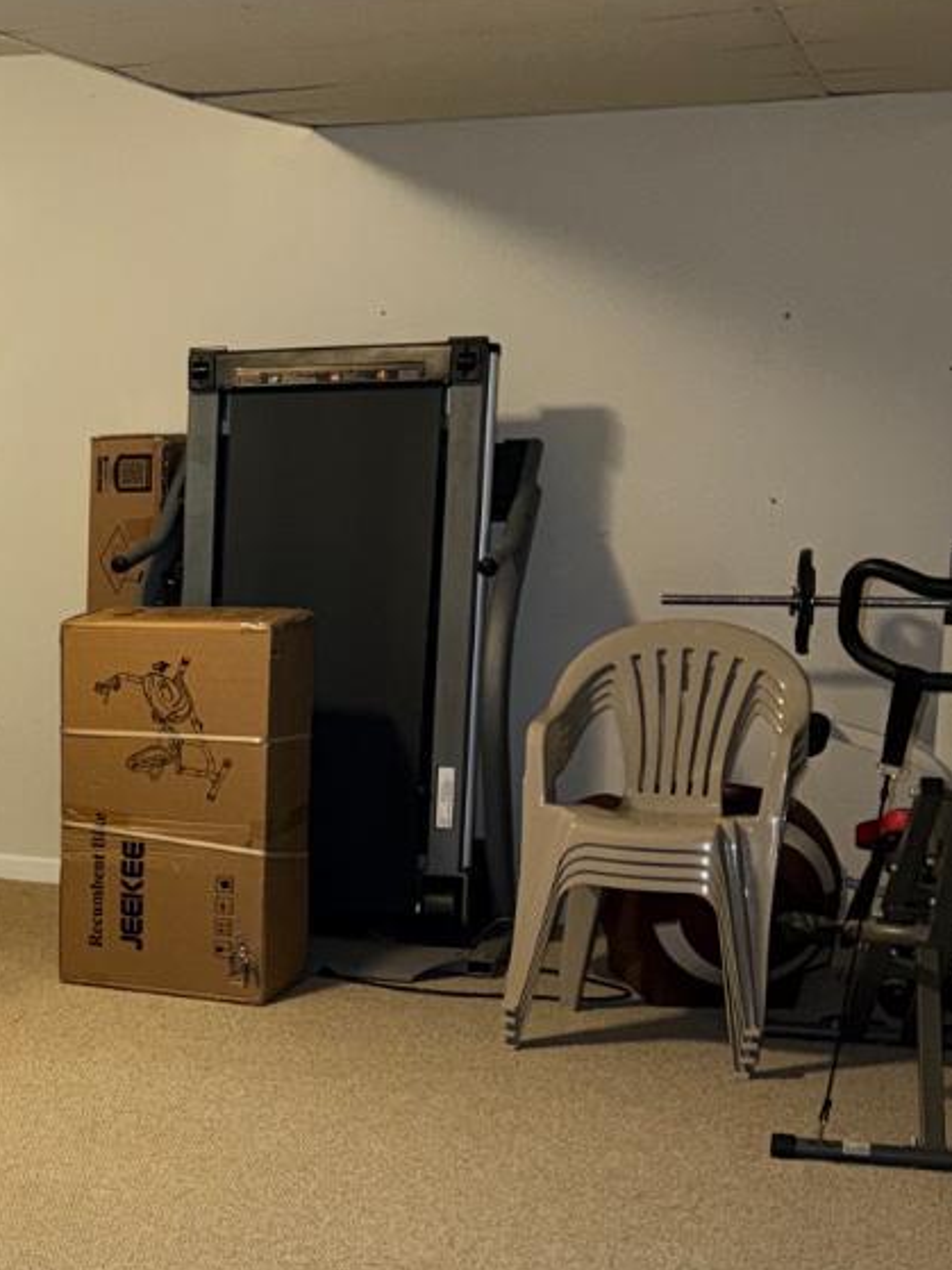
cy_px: 843
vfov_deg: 29.2
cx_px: -341
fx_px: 2421
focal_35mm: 66
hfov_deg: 20.1
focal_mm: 6.76
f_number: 1.78
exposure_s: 1/15
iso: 100
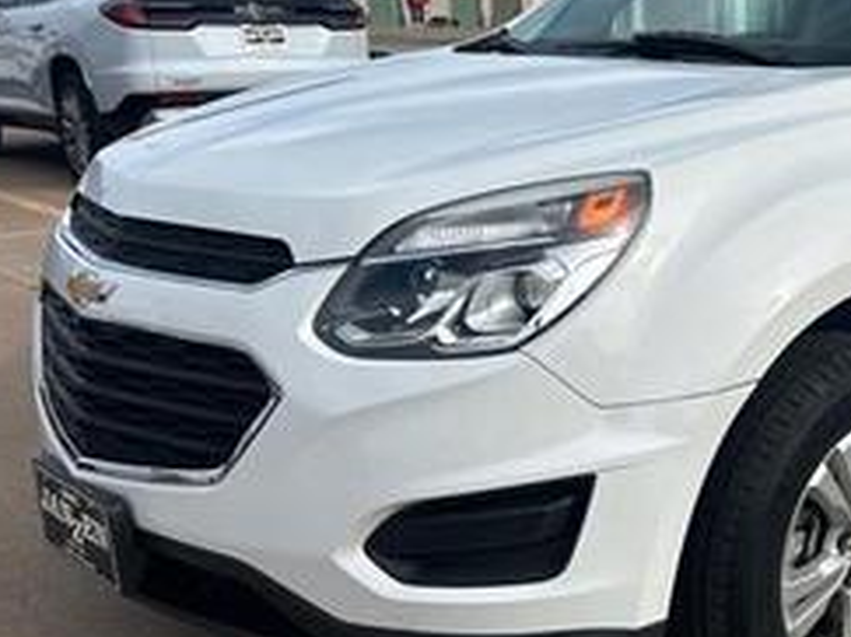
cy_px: 392
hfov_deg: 33.5
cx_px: 781
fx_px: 1327
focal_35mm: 54
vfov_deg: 26.9
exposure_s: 1/4444
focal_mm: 5.7
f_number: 1.5
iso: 50
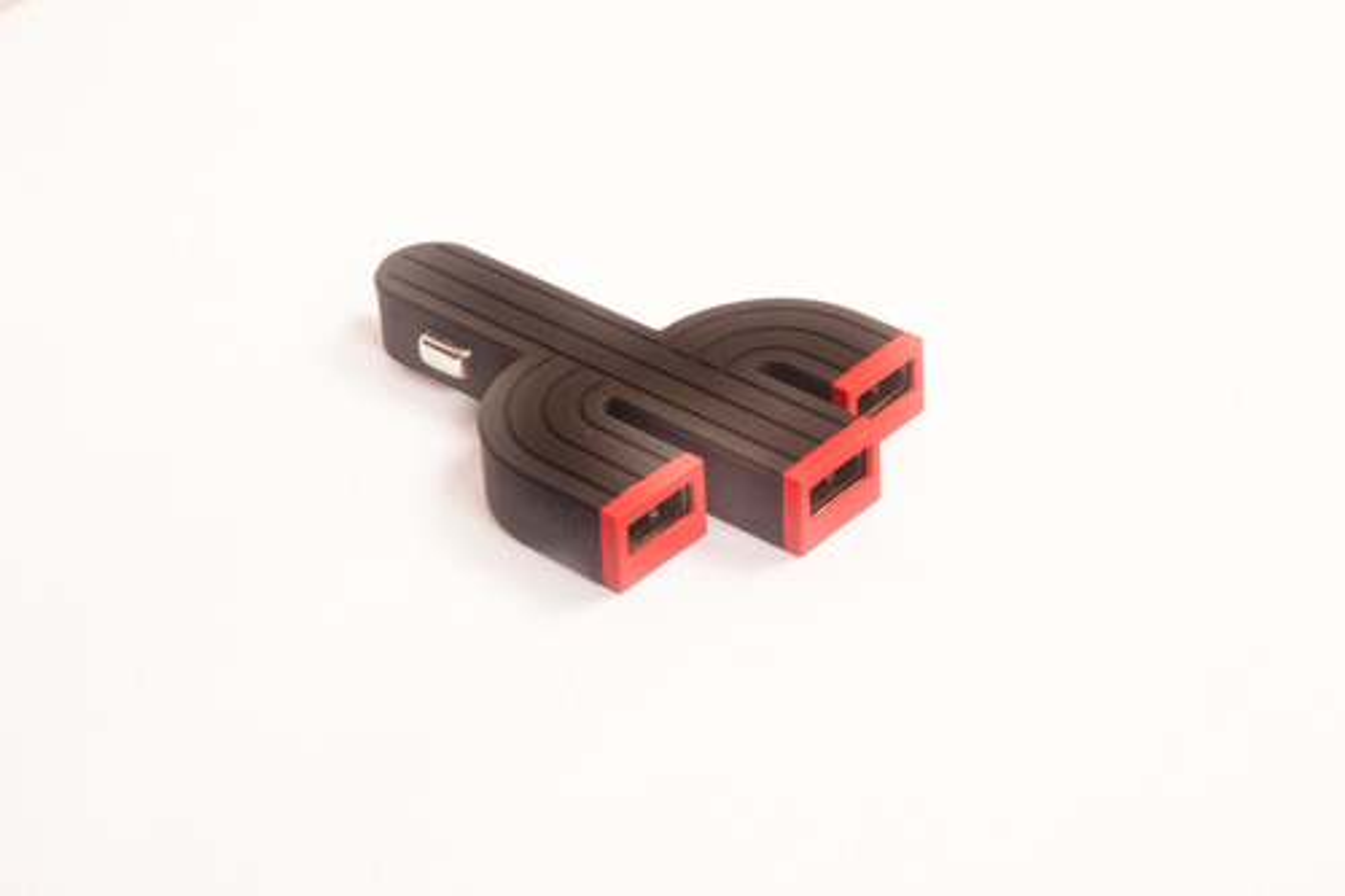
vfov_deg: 15.2
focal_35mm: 90
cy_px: 448
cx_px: 672
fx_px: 3361
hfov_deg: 22.6
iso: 200
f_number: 18
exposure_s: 1/125
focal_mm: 60
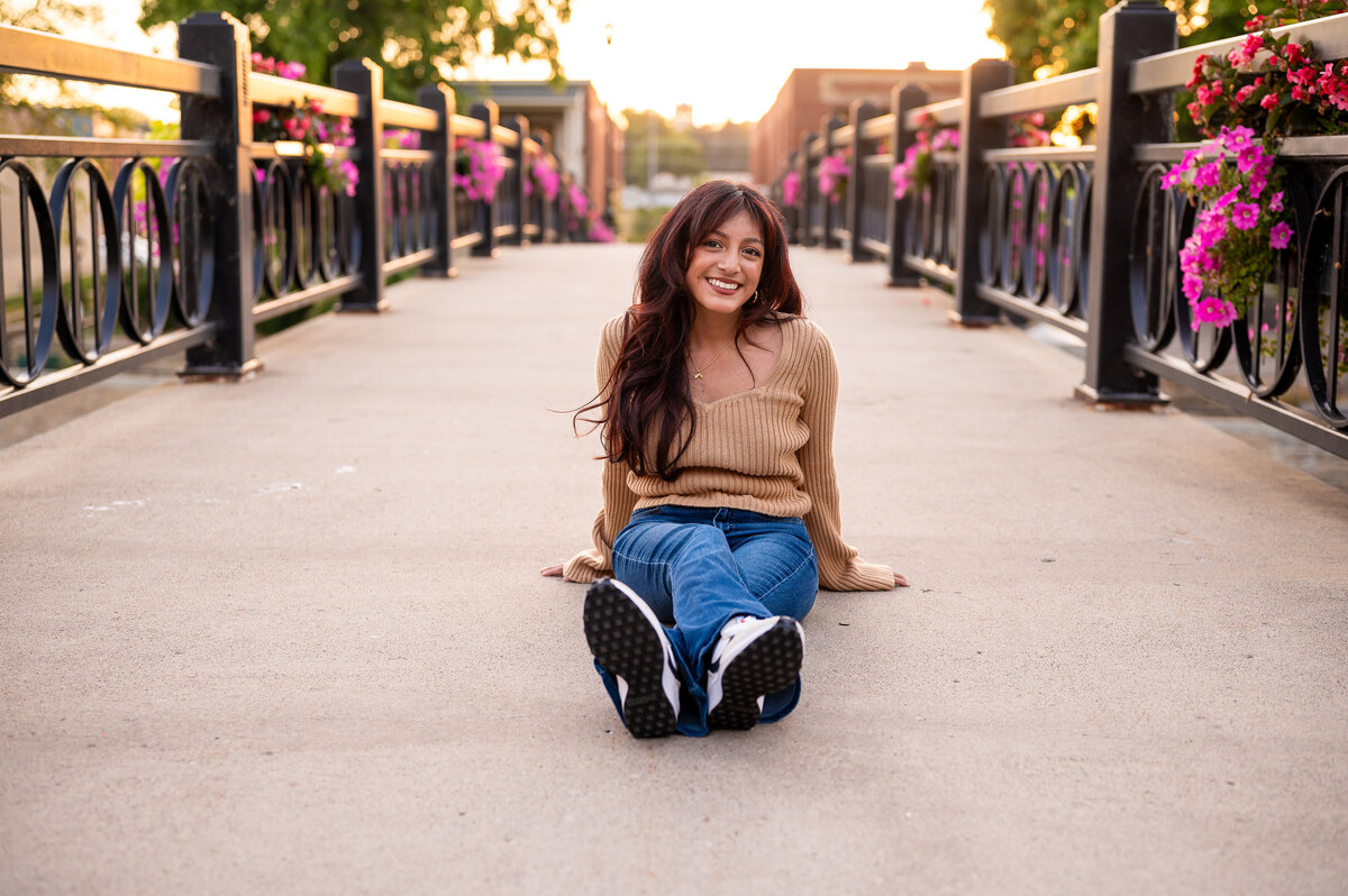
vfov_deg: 26.9
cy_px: 448
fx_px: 1871
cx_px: 674
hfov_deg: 39.6
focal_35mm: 50
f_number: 2.8
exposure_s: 1/250
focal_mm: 50
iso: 250
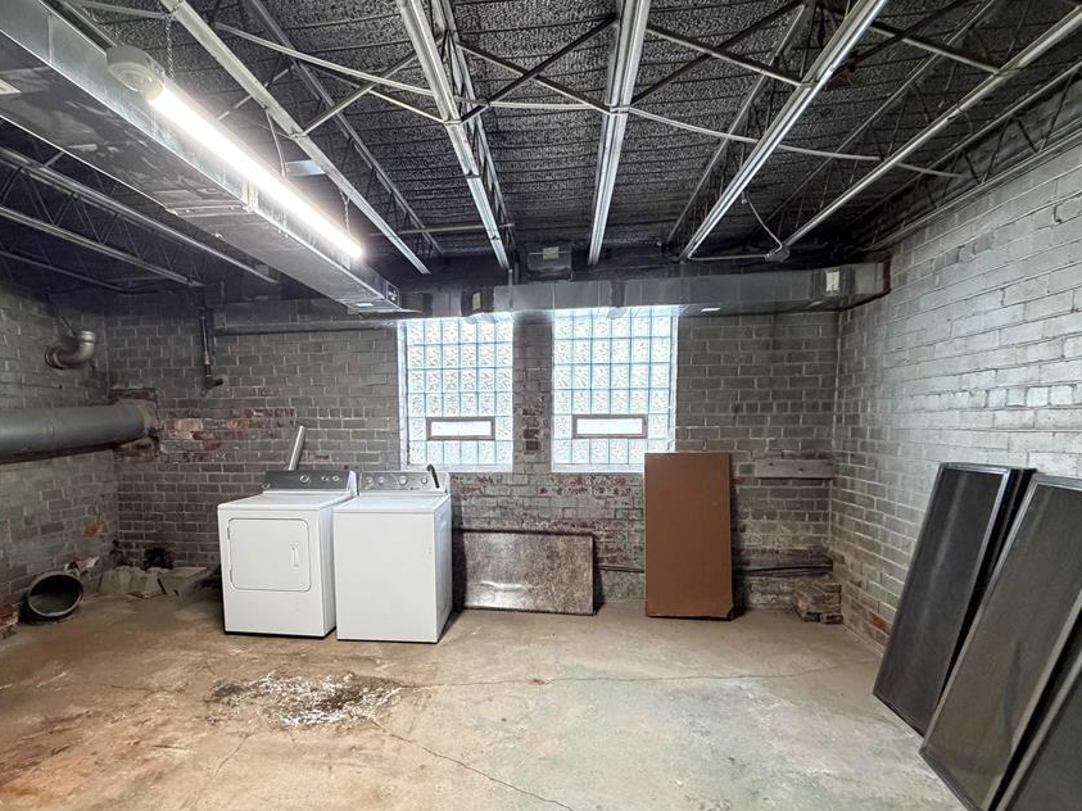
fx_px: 531
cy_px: 470
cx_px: 484
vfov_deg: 74.2
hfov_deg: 90.7
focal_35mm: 17
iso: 640
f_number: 2.2
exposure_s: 1/60
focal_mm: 2.22
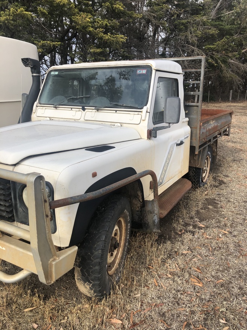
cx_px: 124
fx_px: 266
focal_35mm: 28
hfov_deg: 49.7
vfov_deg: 63.4
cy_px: 165
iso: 20
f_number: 1.8
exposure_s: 1/1230
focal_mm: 4
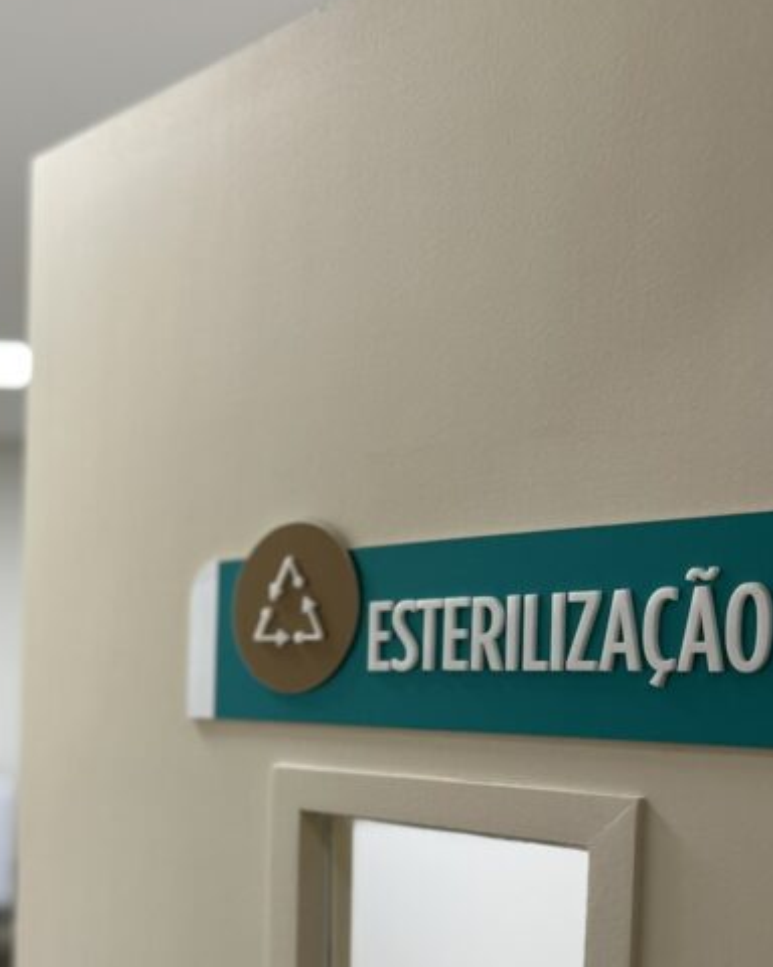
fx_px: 1430
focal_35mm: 50
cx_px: -64
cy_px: 709
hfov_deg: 27.8
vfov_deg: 36.6
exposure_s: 1/60
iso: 125
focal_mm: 6.86
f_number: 1.78
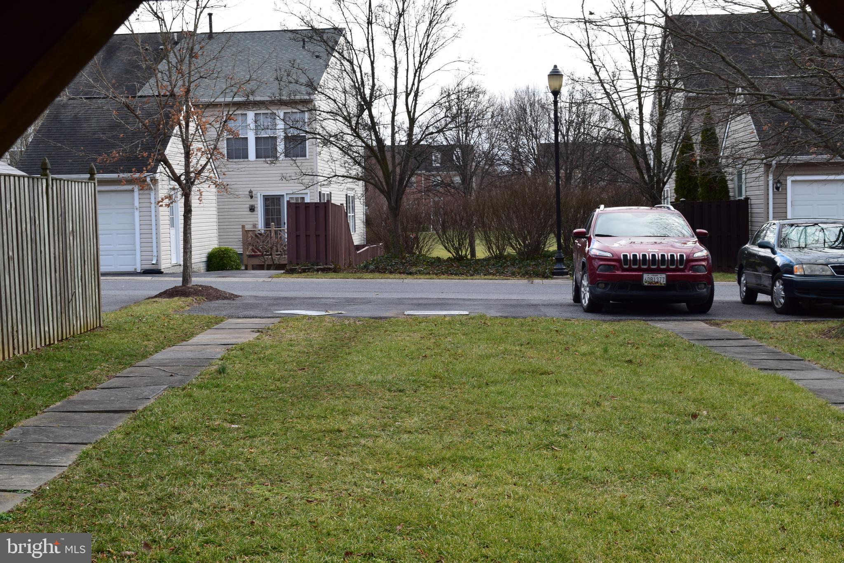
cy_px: 282
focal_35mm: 51
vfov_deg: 26.5
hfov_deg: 38.9
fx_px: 1195
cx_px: 422
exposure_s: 1/160
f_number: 9
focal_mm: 34
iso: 400
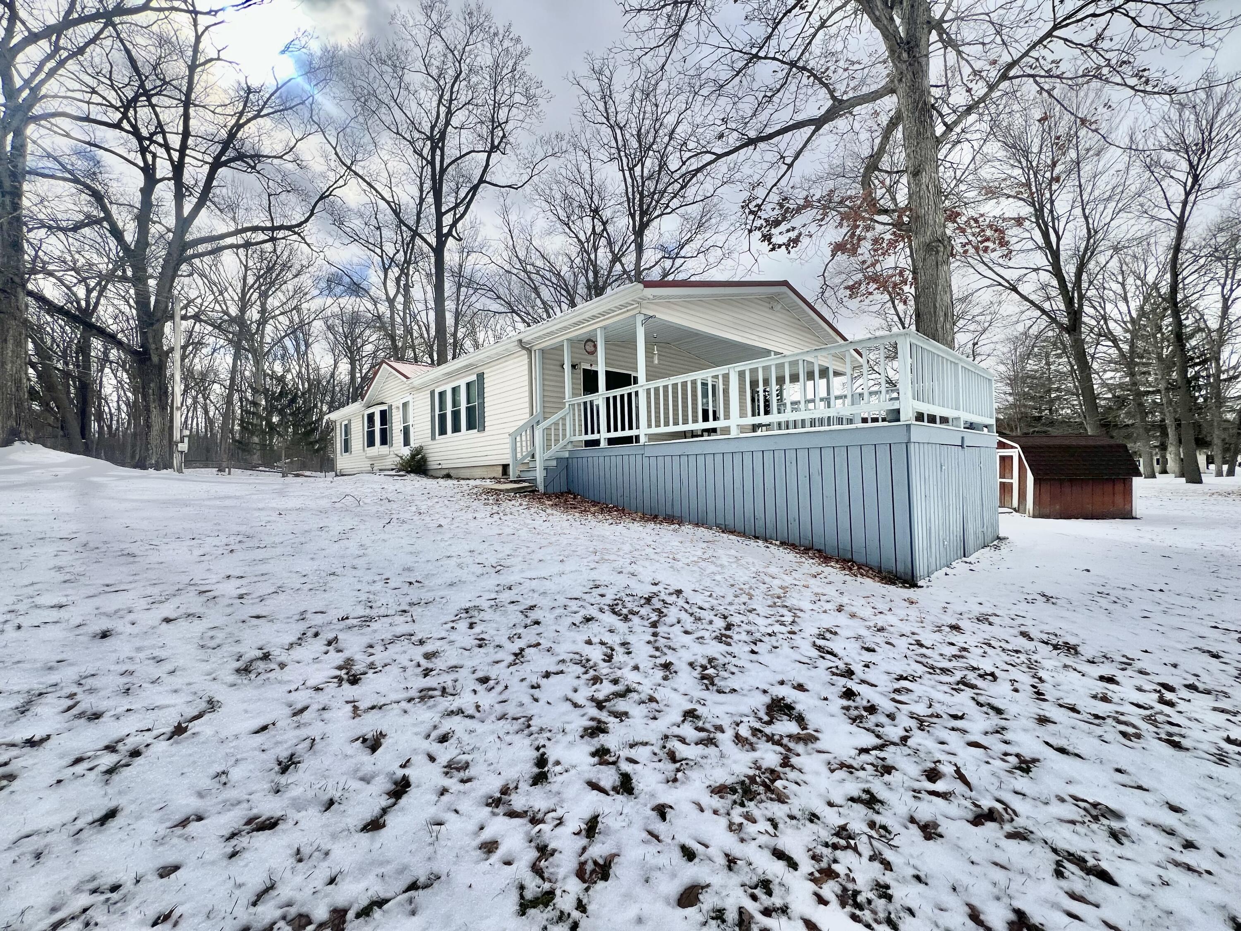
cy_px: 466
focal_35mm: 13
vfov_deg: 89.9
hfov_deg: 106.2
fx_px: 466
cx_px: 620
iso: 32
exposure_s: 1/2538
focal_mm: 1.57
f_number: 1.8
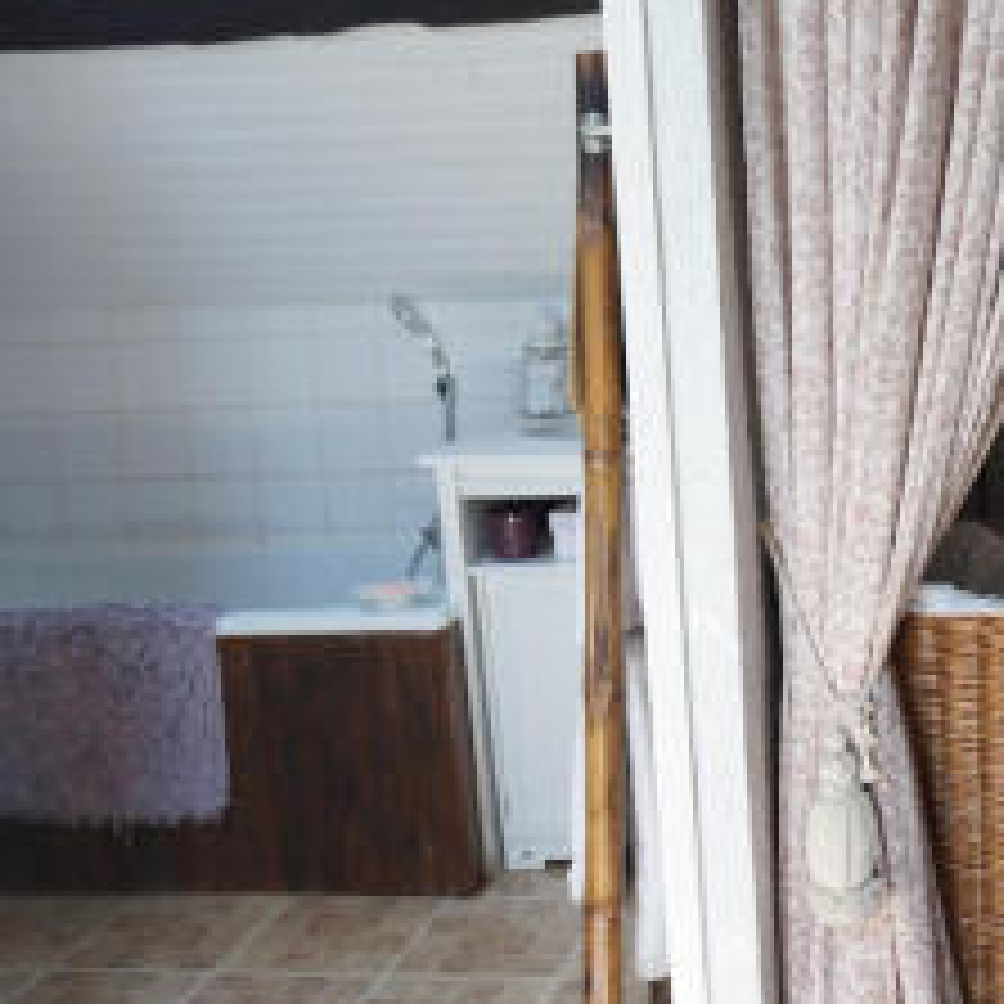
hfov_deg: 32.7
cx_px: 927
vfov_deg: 34.7
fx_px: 1608
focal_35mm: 49
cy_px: 516
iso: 200
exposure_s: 1/50
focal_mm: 18
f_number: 3.5
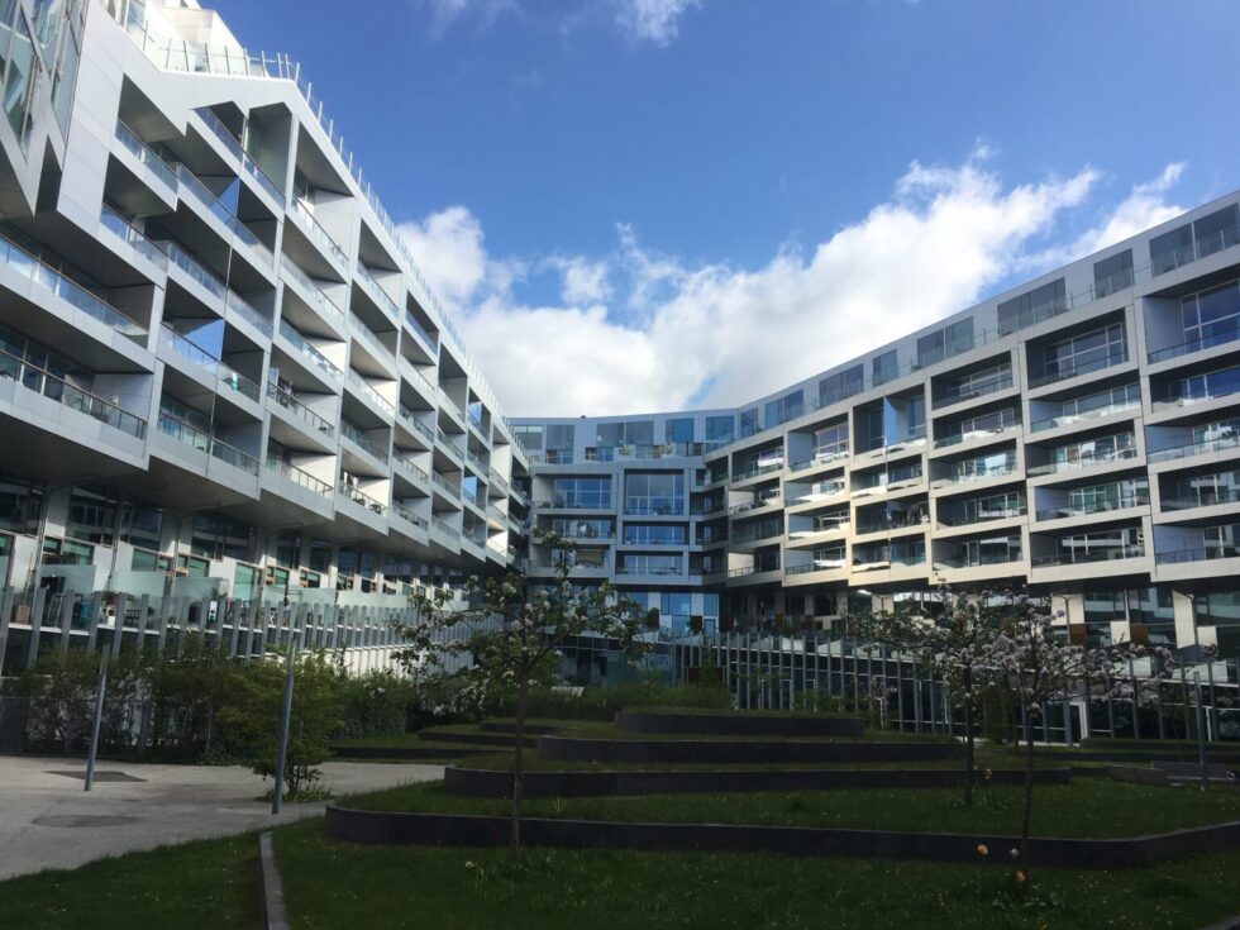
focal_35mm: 29
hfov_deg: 61.7
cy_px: 465
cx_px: 620
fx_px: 1039
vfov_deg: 48.2
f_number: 2.2
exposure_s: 1/1603
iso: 25
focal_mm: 4.15
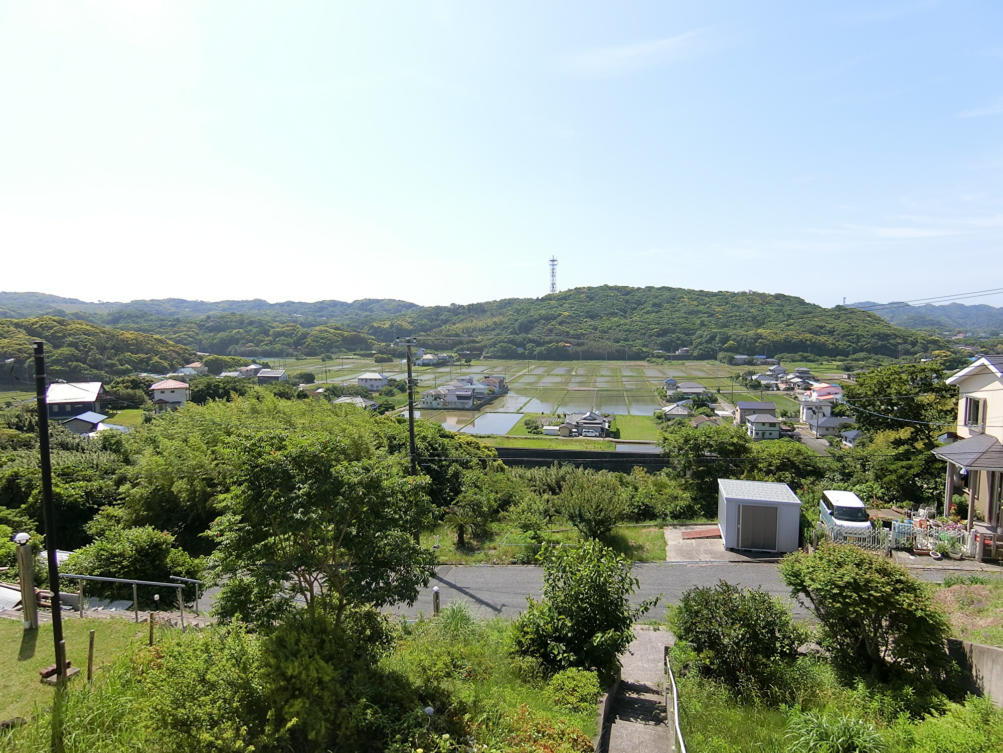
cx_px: 502
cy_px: 376
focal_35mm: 19
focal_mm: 4.06
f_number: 6.9
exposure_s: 1/200
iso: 80
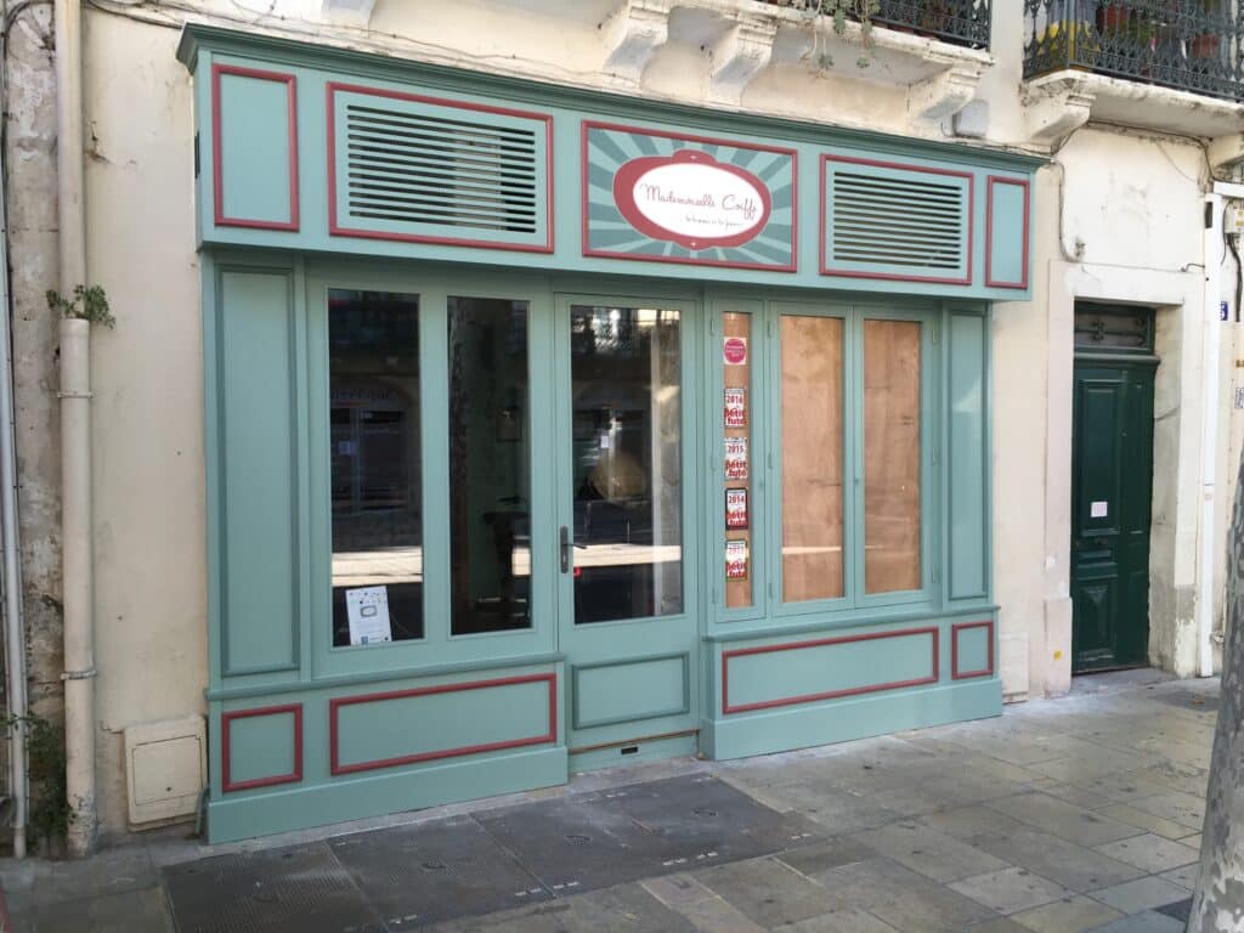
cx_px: 622
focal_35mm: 29
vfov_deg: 48.2
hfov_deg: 61.7
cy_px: 466
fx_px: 1042
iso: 50
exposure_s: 1/100
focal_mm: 4.15
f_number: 2.2
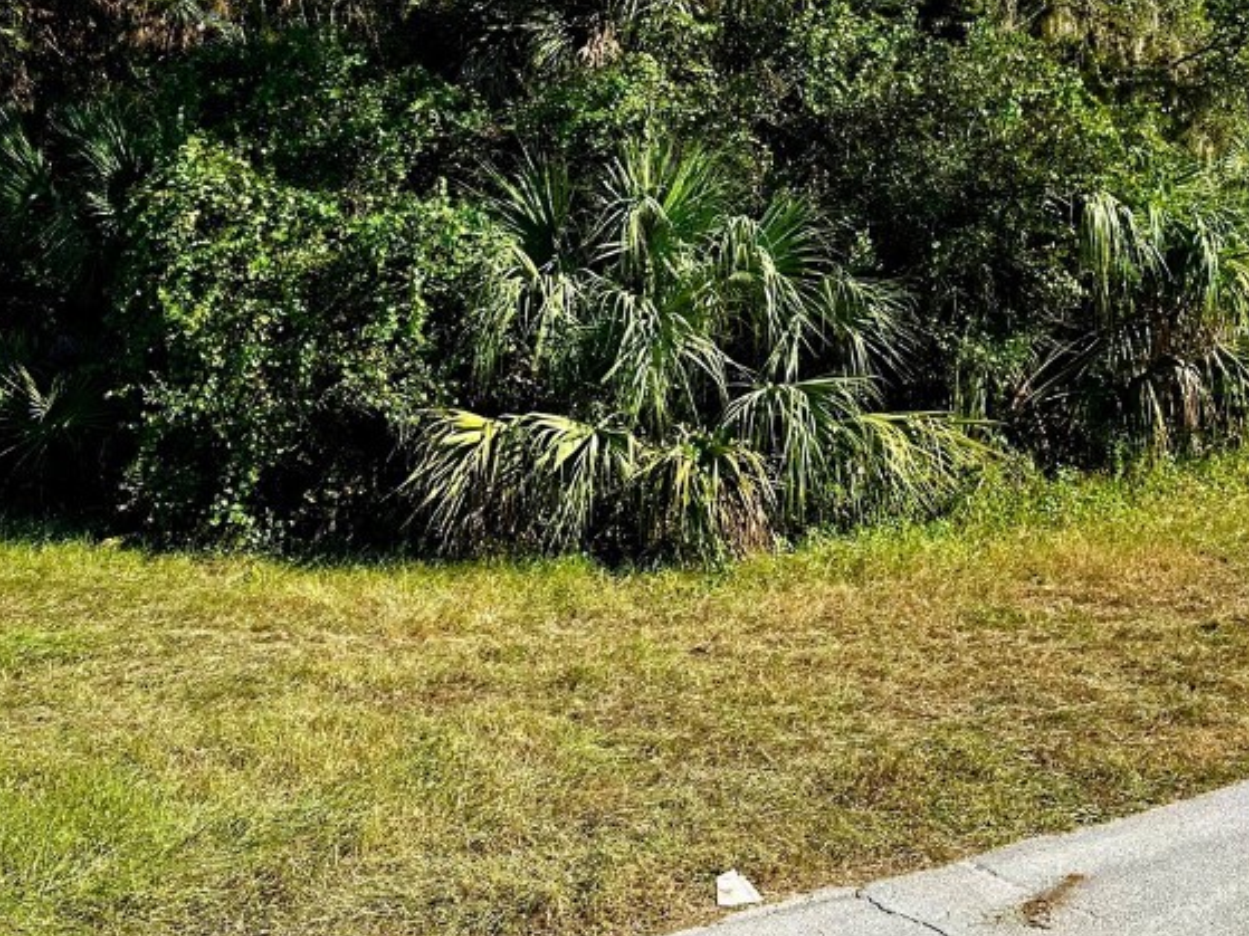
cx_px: 818
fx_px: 1587
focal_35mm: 44
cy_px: 103
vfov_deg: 31.4
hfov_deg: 42.5
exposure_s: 1/1721
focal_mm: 6.86
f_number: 1.78
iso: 80
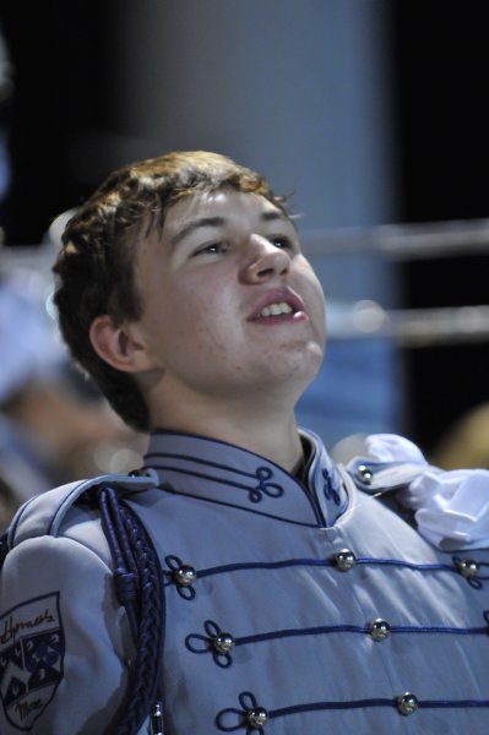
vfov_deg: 6.9
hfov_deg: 4.6
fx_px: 6123
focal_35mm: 300
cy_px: 368
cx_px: 244
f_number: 2.8
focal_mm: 200
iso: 1600
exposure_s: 1/100
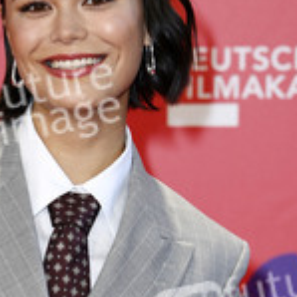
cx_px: 76
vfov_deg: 5.3
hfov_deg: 5.3
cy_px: 211
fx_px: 3213
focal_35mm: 331
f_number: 6.3
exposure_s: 1/250
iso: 640
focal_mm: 145
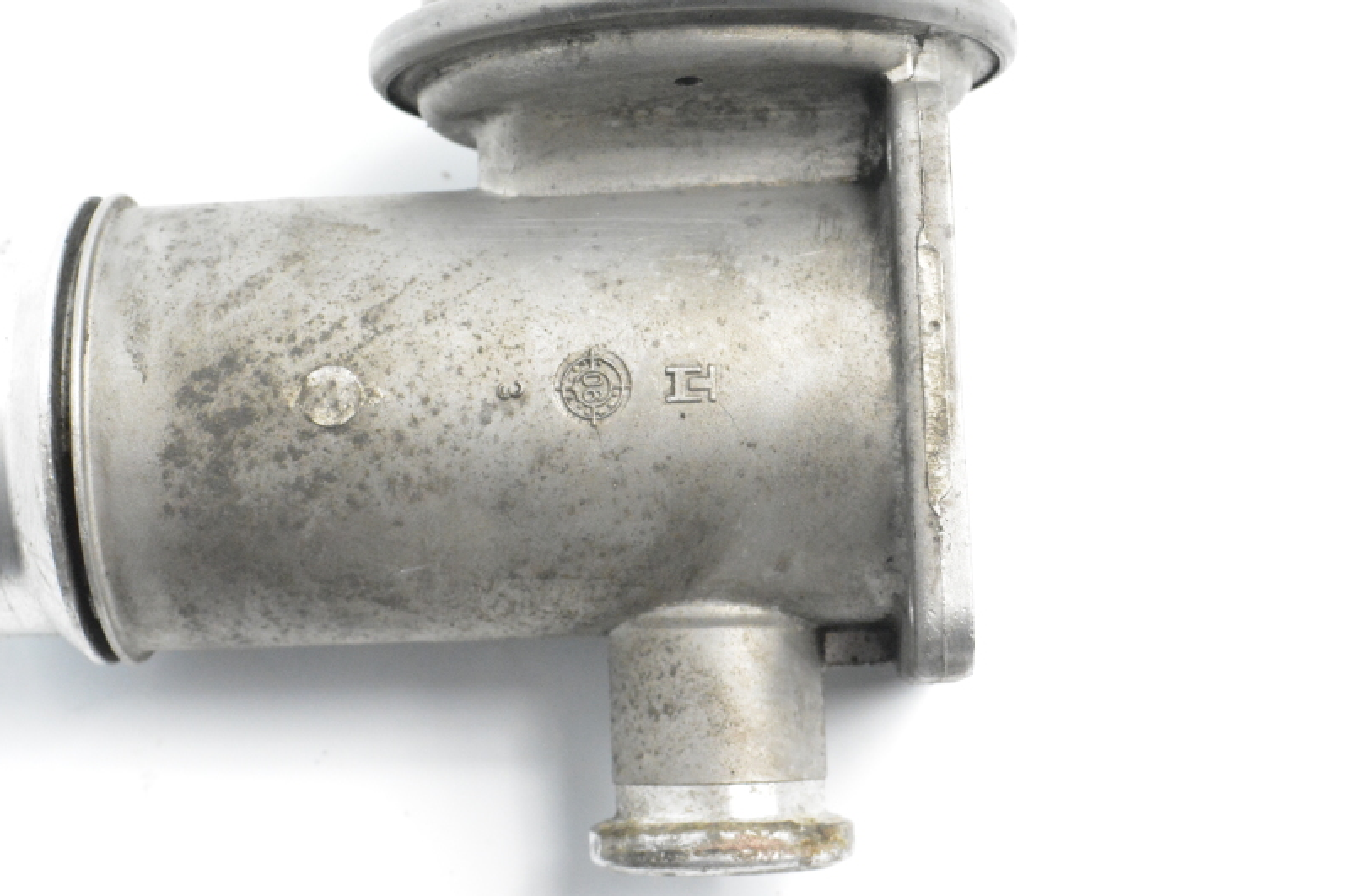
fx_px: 2877
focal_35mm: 77
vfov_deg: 17.7
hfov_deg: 26.2
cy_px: 361
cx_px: 487
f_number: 9
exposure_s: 1/320
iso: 6400
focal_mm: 40
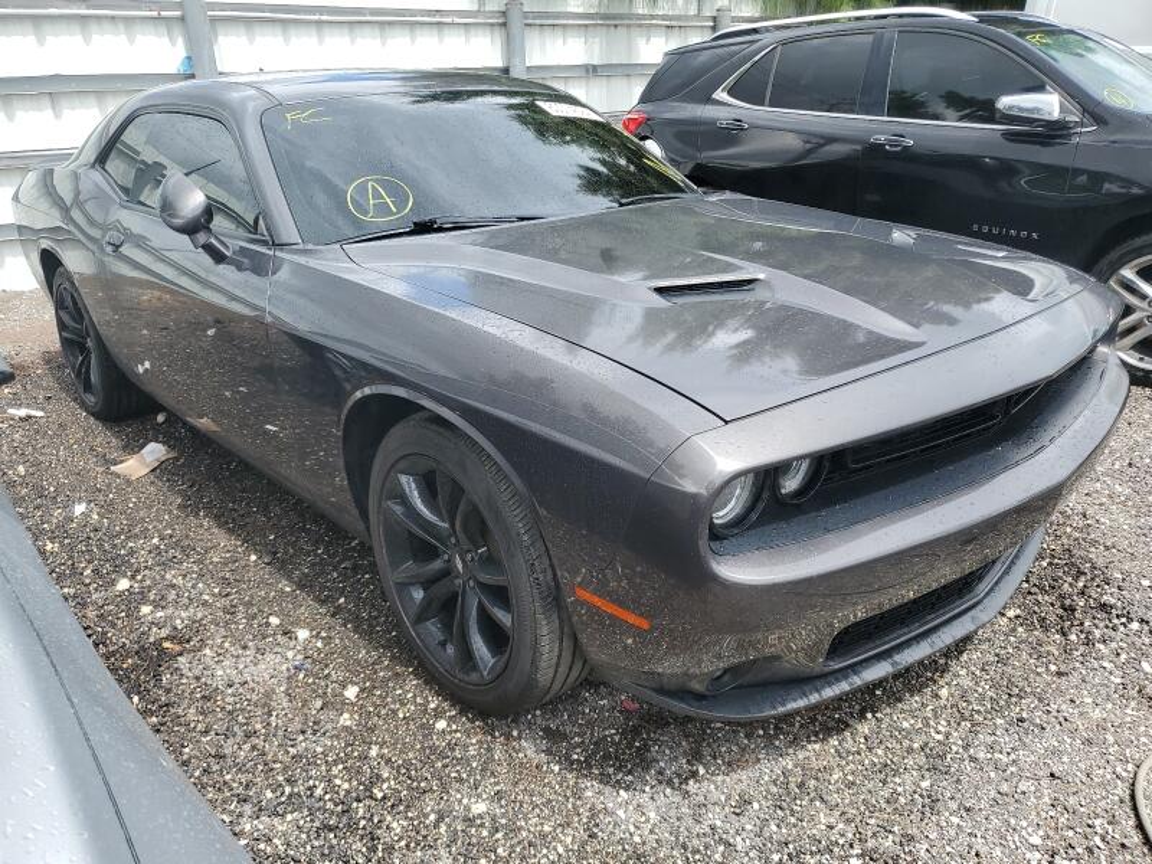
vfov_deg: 53.1
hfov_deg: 67.3
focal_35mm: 26
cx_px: 576
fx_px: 865
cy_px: 432
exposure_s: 1/1000
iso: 50
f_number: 1.5
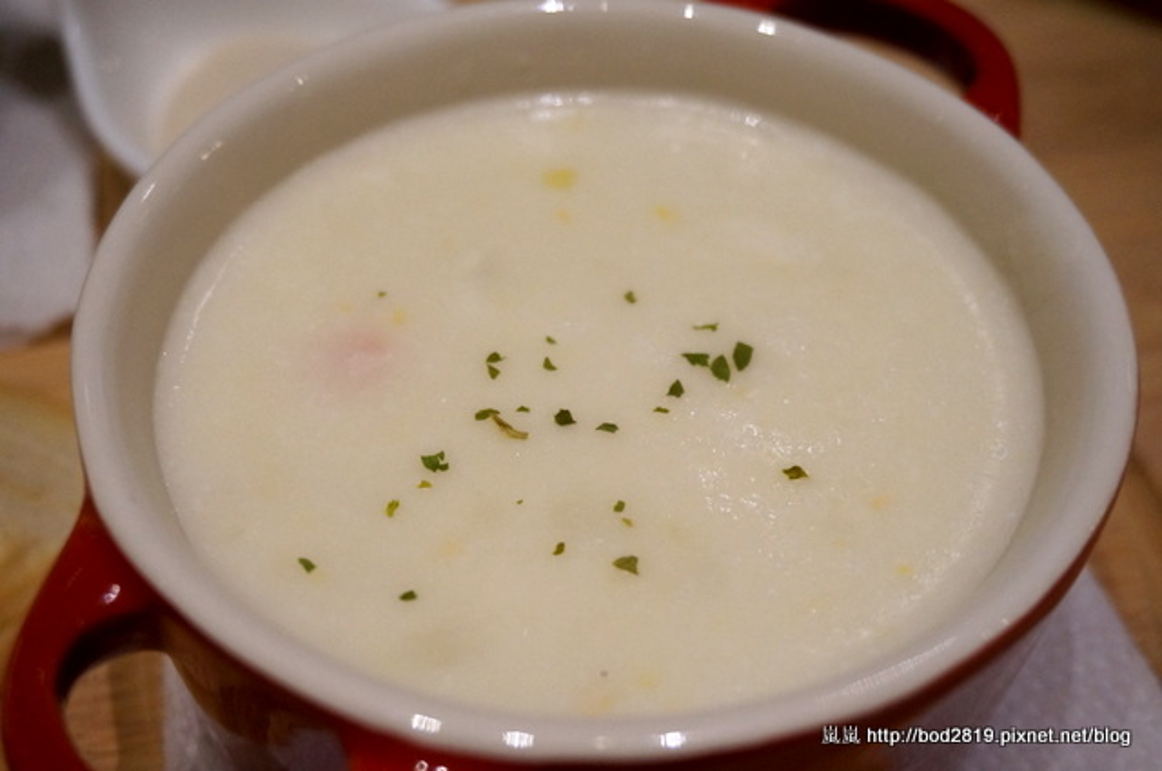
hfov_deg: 43.7
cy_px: 386
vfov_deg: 29.8
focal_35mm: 45
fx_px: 1451
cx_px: 581
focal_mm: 30
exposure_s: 1/60
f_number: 5
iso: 1600
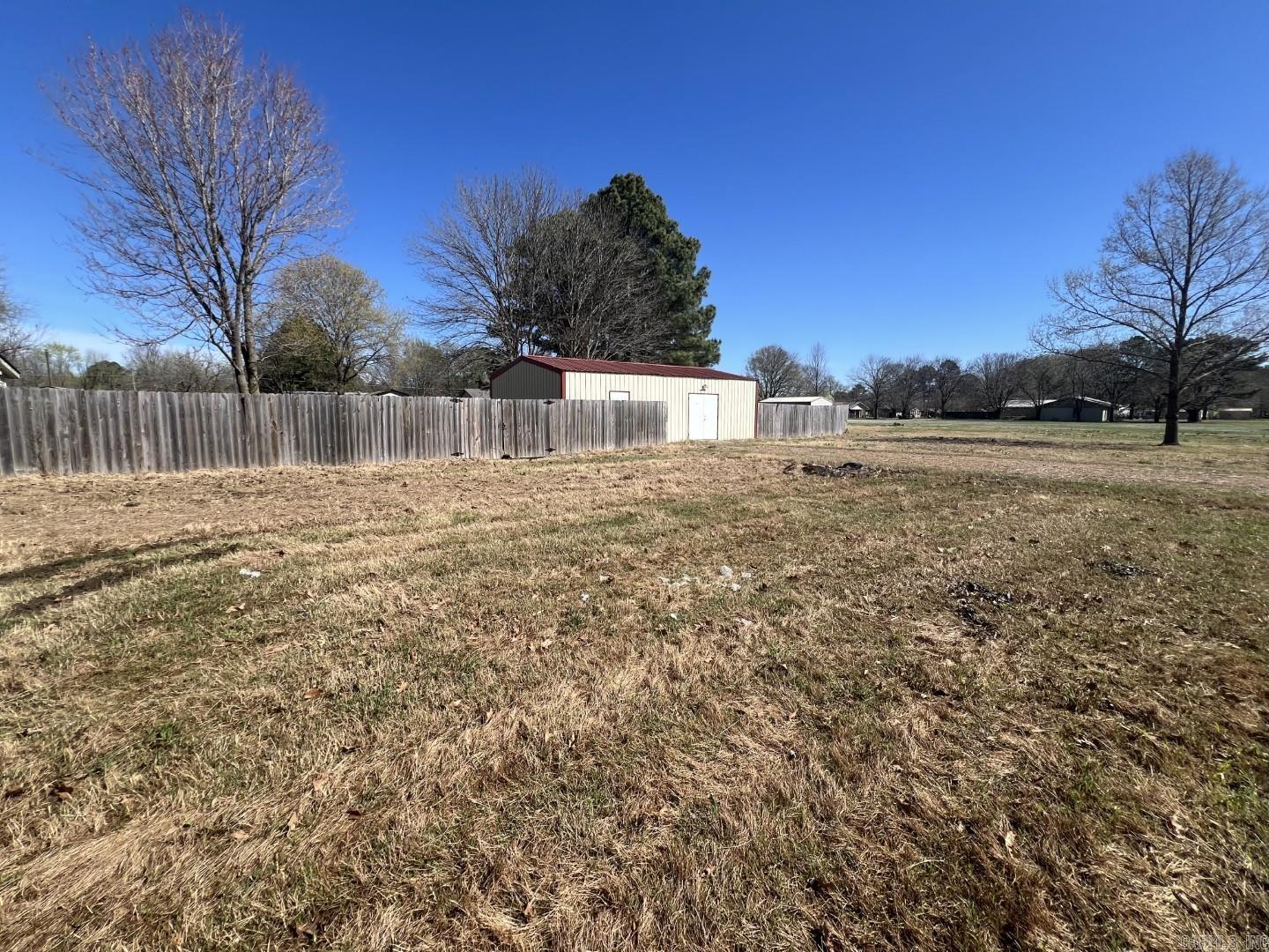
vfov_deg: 89.9
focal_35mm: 13
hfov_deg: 106.2
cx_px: 634
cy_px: 476
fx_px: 477
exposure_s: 1/1553
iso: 32
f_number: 1.8
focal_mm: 1.57
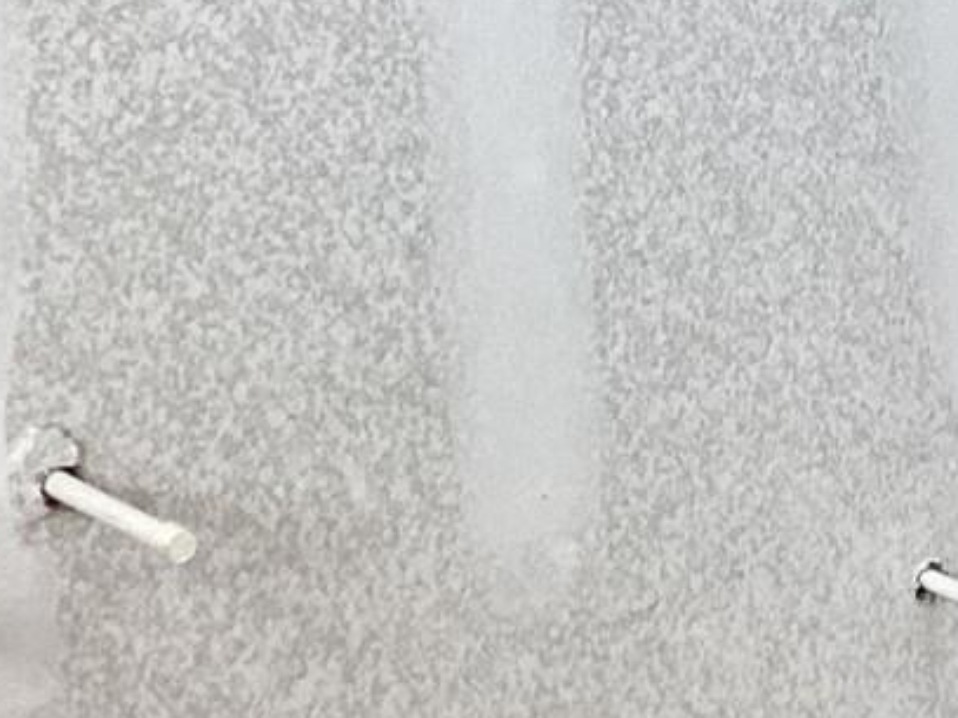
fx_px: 3375
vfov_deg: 12.0
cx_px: 1175
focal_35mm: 122
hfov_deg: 15.5
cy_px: -71
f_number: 2.4
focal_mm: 3.3
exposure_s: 1/50
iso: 80
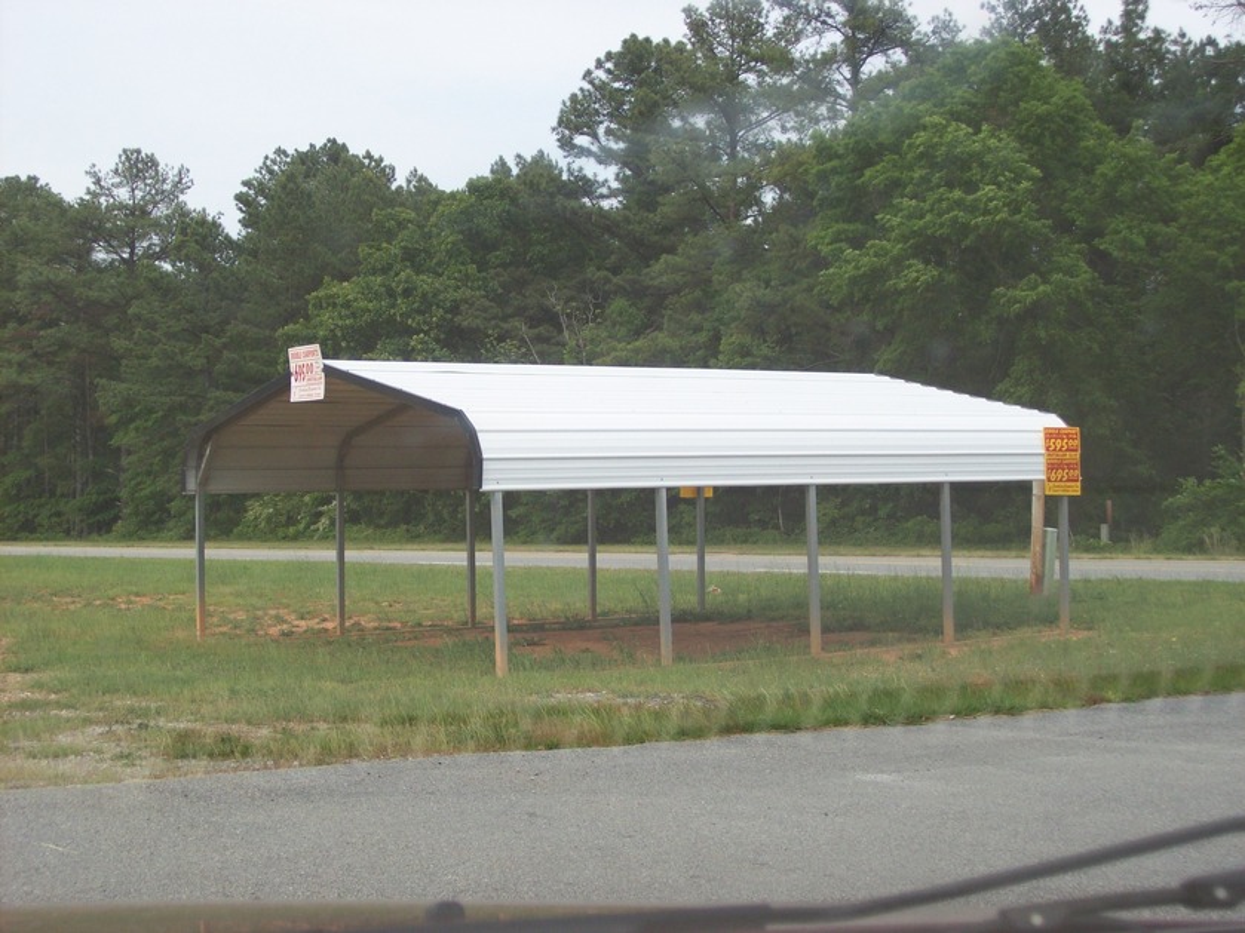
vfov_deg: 26.1
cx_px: 622
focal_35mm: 56
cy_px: 466
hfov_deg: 34.4
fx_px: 2014
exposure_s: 1/395
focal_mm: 9.4
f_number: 3.4
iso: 80
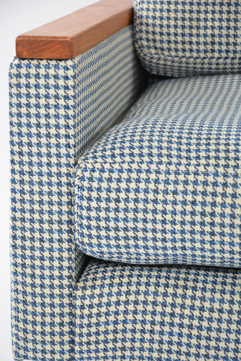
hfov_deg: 11.4
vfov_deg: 17.0
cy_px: 180
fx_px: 1203
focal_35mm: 120
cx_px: 120
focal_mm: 80
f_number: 5.3
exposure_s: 1/125
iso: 1000
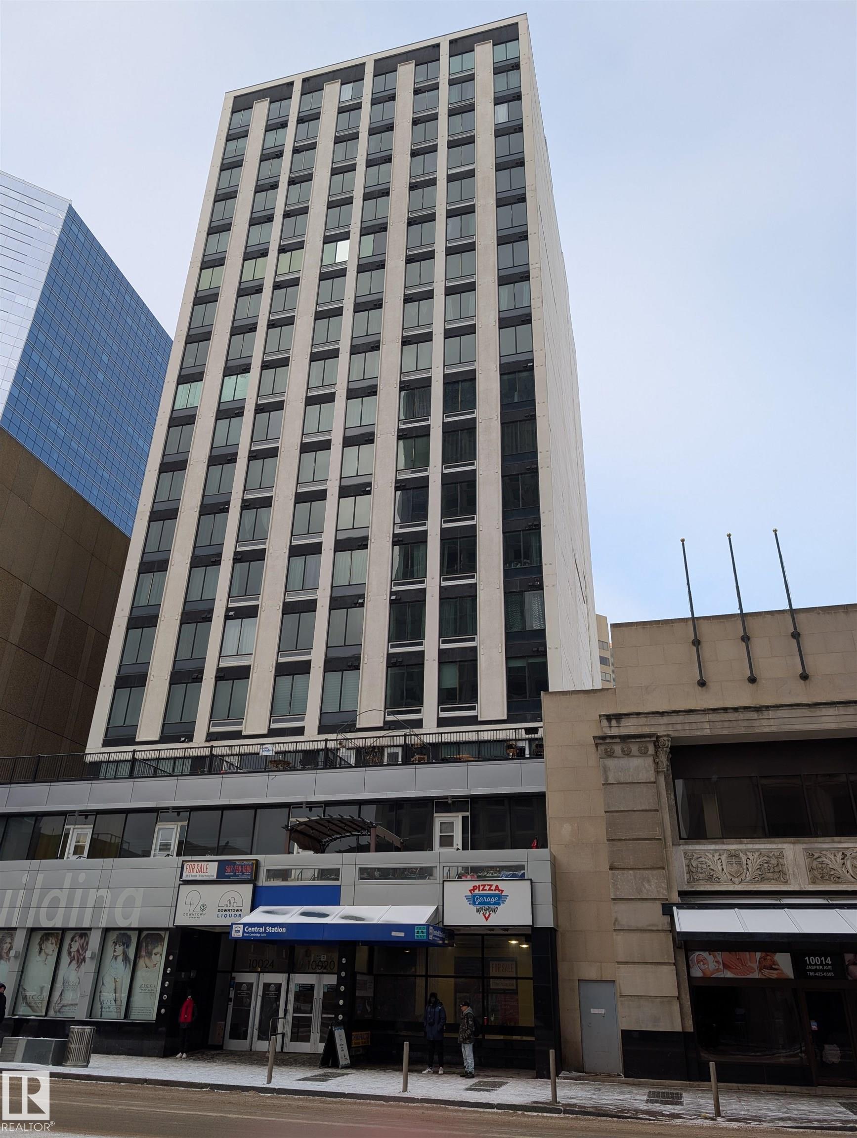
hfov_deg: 56.9
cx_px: 428
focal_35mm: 24
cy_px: 569
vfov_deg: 71.5
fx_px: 790
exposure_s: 1/431
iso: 23
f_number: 1.68
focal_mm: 6.9
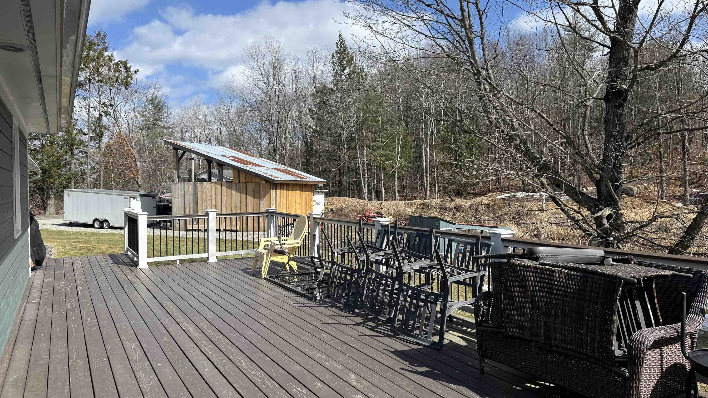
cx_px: 360
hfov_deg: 69.9
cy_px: 190
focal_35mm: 27
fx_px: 507
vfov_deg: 42.9
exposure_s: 1/4405
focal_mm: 6.76
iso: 80
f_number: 1.78
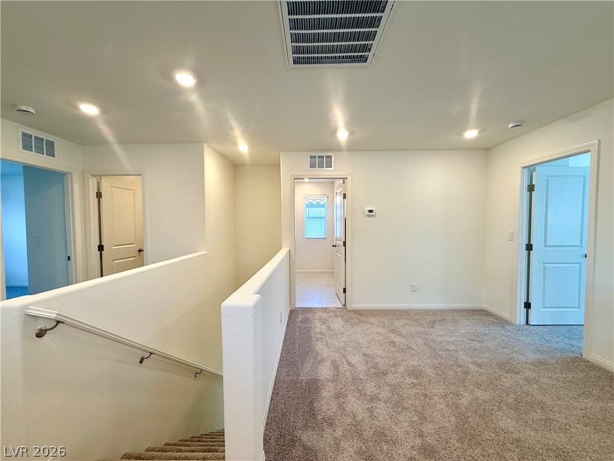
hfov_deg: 102.1
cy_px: 230
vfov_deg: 85.7
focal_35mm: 14
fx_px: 248
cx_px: 307
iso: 125
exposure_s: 1/120
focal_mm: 2.22
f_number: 2.2
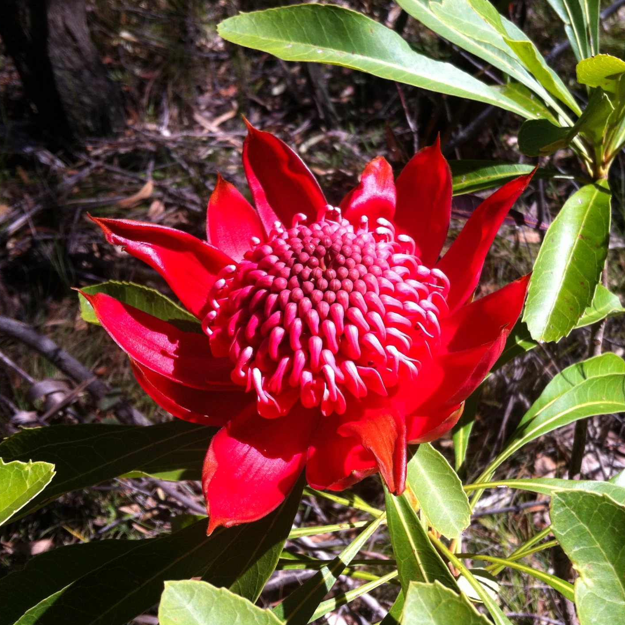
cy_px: 310
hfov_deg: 39.8
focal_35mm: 42
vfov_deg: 40.0
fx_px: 858
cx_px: 383
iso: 80
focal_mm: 3.85
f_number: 2.8
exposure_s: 1/580
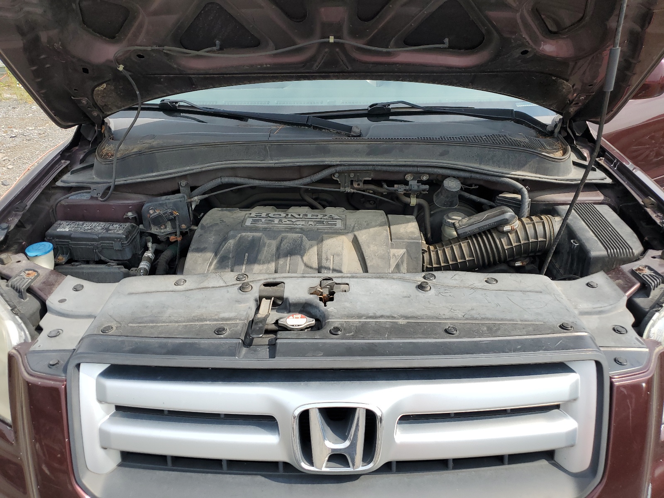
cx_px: 332
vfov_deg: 53.1
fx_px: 499
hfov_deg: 67.3
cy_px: 249
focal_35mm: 26
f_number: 1.5
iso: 50
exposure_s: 1/1667
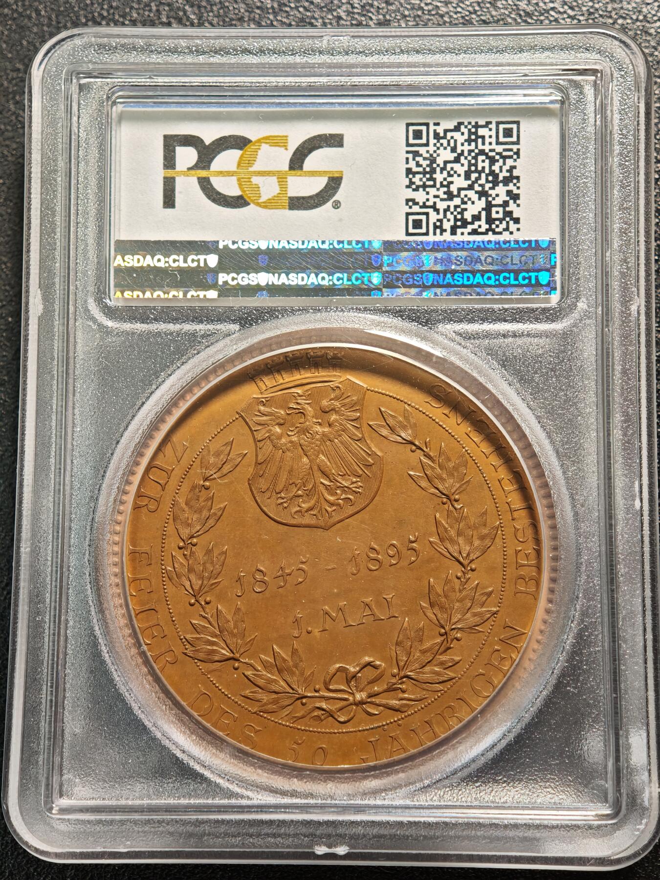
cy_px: 440
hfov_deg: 24.4
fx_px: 1525
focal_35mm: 60
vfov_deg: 32.2
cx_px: 330
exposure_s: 1/79.5
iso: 400
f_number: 2
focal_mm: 9
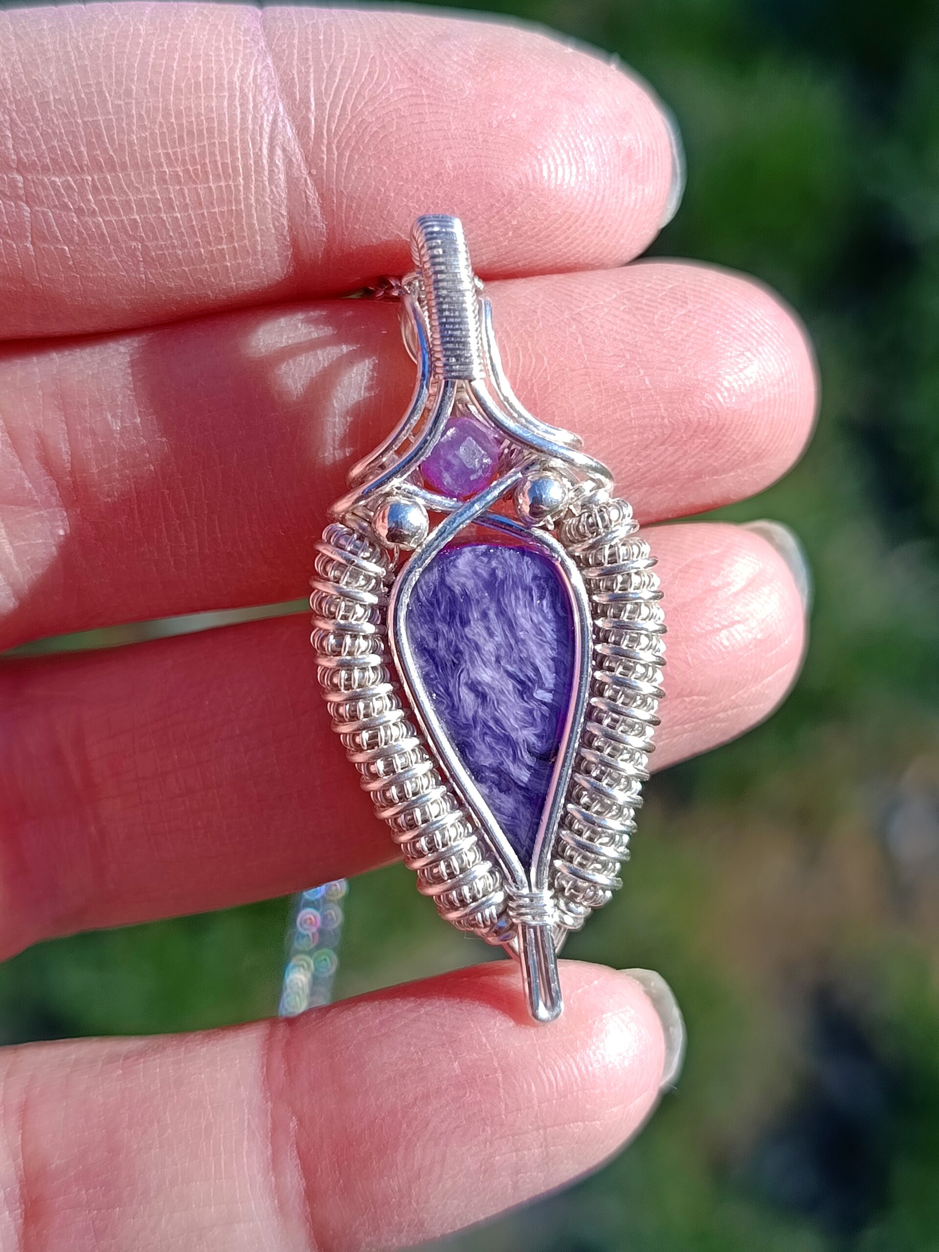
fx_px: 1736
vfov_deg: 39.7
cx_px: 470
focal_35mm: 48
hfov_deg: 30.3
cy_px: 626
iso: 50
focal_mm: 5.24
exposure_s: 1/354
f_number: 1.7
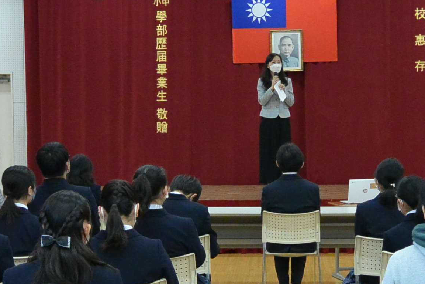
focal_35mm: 87
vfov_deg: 15.7
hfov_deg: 23.3
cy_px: 176
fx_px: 1027
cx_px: 291
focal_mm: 11
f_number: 3.5
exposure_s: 1/125
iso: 800
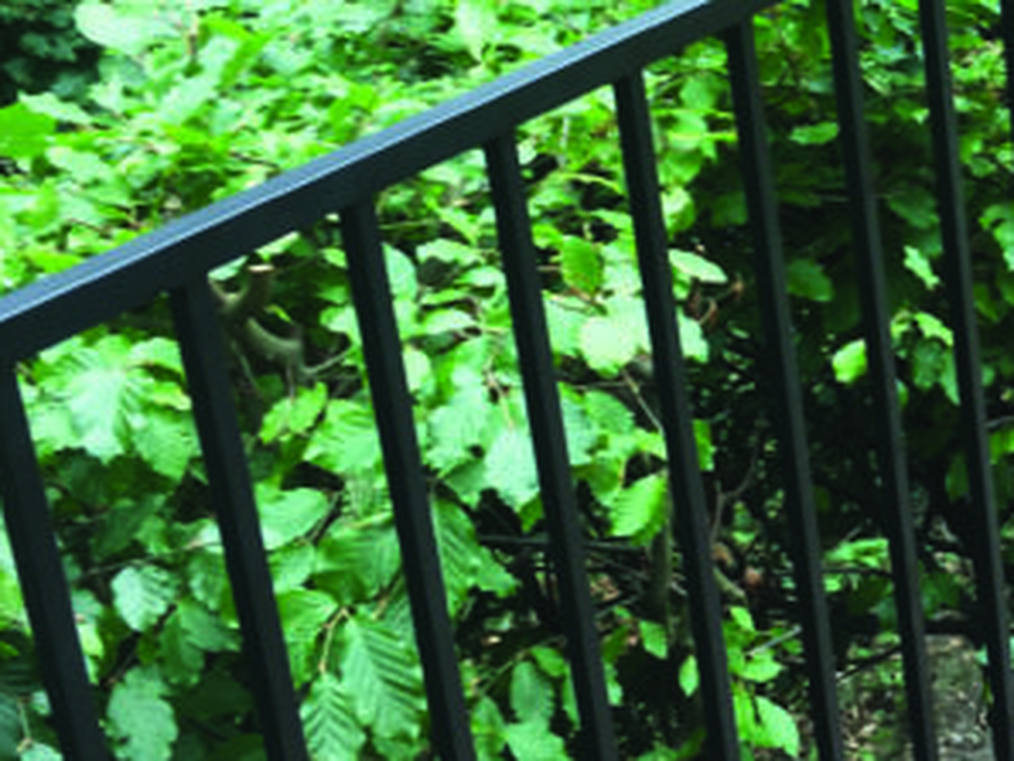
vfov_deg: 18.6
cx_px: 1137
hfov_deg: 23.4
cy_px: 68
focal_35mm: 78
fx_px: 2286
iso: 25
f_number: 2.2
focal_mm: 4.15
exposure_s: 1/119
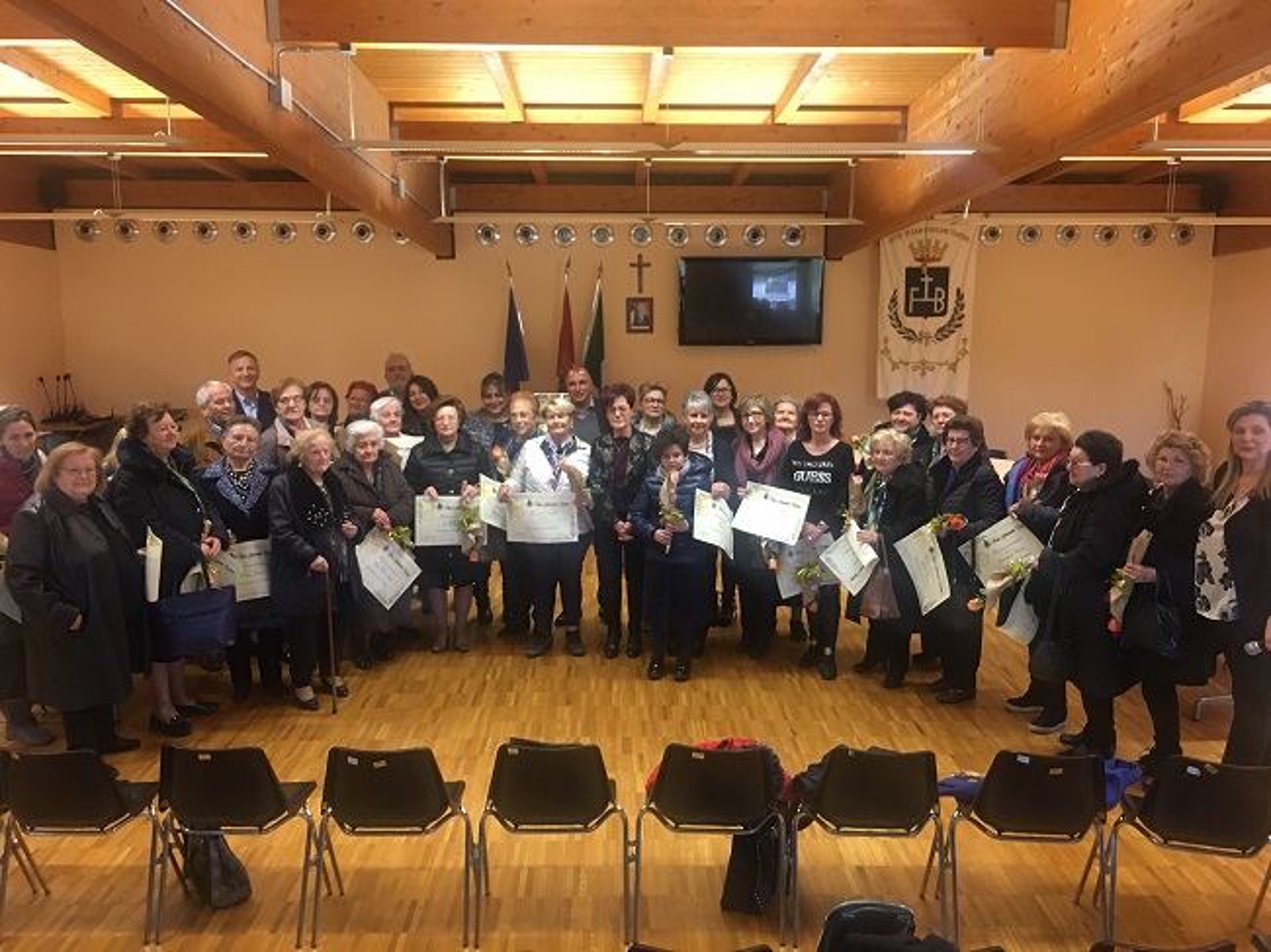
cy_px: 476
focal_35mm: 29
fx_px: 1064
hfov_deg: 61.7
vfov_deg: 48.2
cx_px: 636
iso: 100
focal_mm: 4.15
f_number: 2.2
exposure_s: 1/17
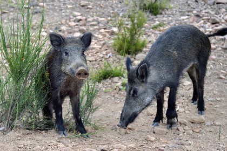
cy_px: 76
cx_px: 114
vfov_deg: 21.9
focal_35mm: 62
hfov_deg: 32.4
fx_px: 391
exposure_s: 1/320
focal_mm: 62
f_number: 5
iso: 640
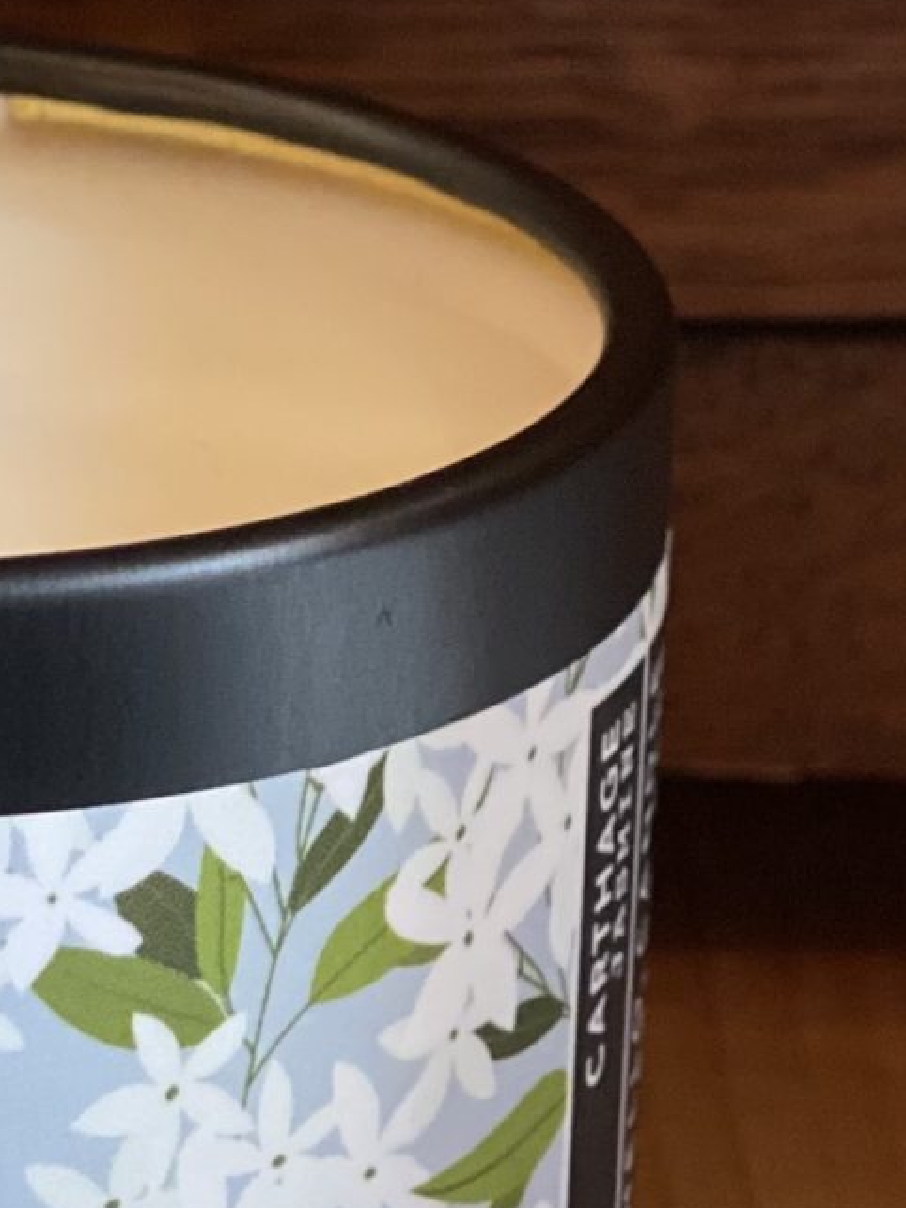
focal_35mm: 207
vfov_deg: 9.6
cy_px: 468
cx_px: -218
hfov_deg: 7.1
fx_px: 7226
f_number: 2
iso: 125
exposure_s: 1/33
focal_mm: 6
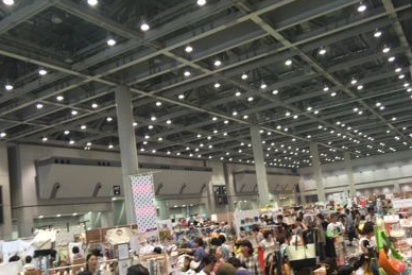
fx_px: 401
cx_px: 208
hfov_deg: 54.4
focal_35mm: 35
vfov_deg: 37.7
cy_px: 168
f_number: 2.2
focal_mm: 4.15
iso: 125
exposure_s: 1/30
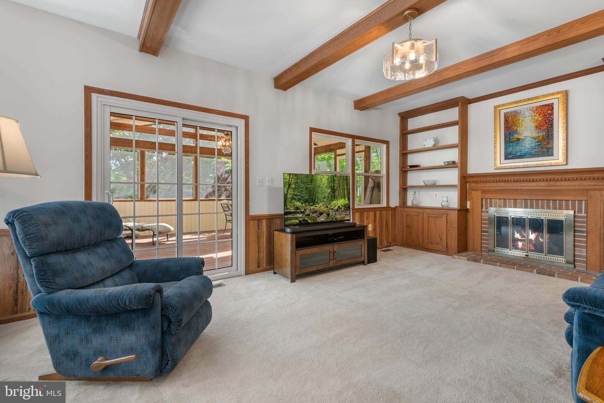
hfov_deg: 96.7
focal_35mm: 16
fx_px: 269
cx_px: 302
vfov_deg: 73.8
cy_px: 202
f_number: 8
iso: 200
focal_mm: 16
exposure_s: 1/4
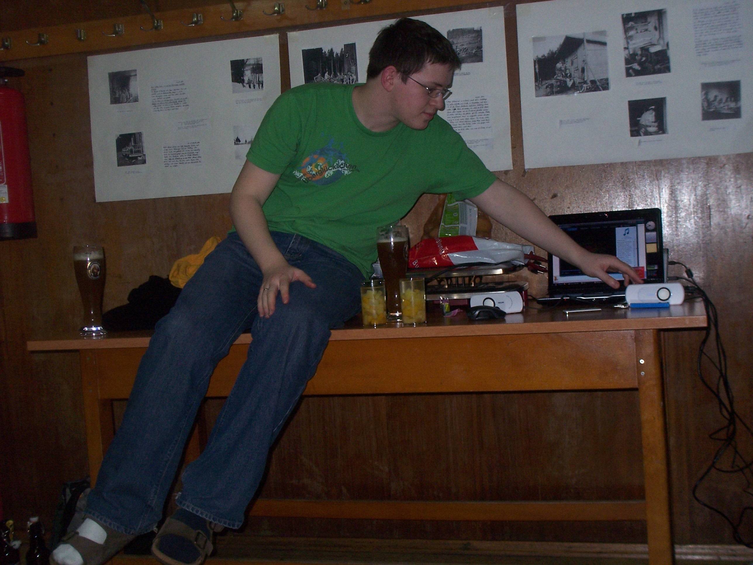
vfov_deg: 29.7
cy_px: 282
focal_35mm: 49
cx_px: 376
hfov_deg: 38.9
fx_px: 1066
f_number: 4
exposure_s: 1/80
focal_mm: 8
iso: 125
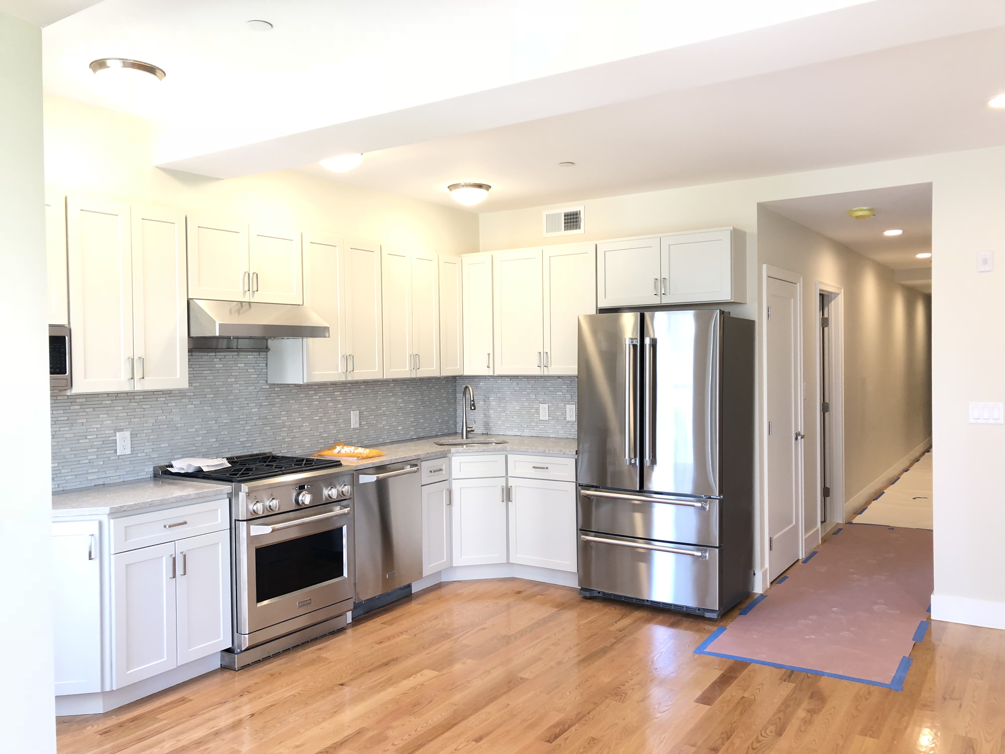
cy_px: 377
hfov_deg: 63.4
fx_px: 813
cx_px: 502
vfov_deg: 49.7
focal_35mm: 28
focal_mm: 3.99
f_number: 1.8
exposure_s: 1/24
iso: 40
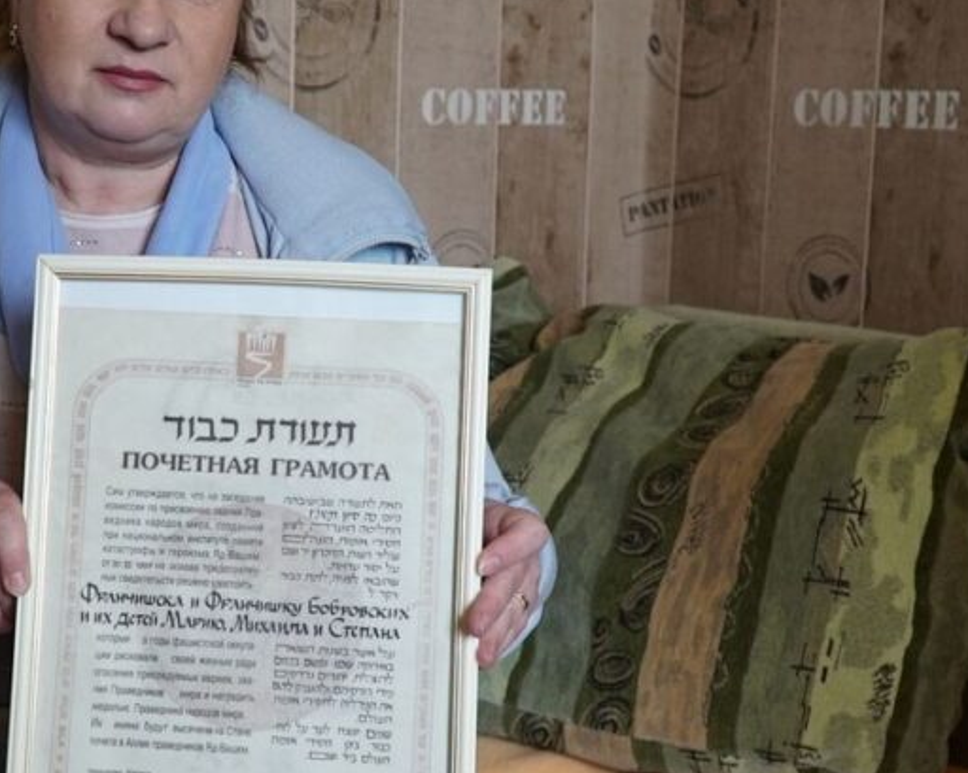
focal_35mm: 62
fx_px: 1775
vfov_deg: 24.6
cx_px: 267
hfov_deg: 30.1
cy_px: 367
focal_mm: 22
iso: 1000
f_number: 4
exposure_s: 1/60
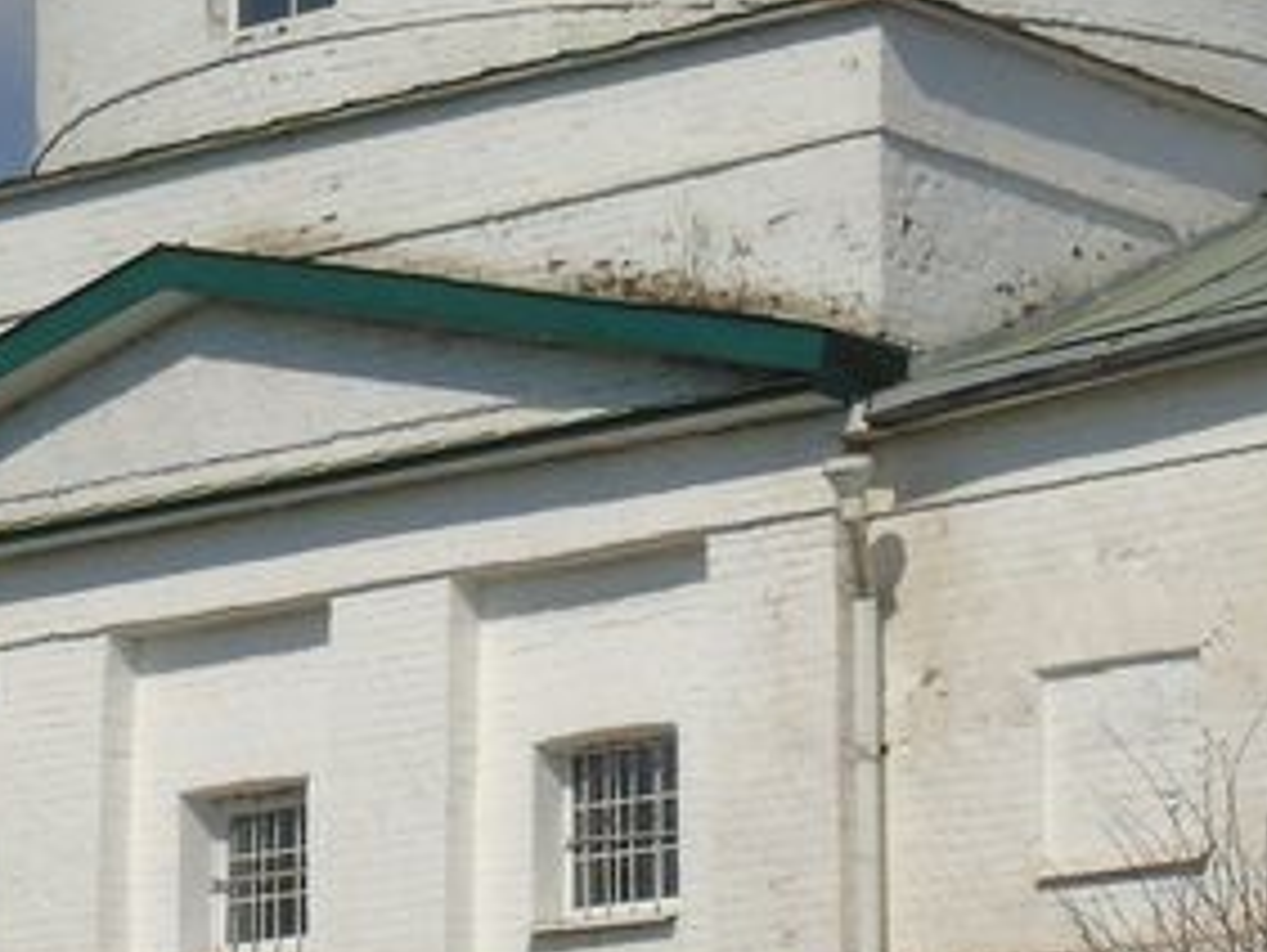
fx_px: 6228
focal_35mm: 170
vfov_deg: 8.7
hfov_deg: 11.6
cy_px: -126
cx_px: 265
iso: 80
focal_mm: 7.1
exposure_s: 1/1000
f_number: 5.5
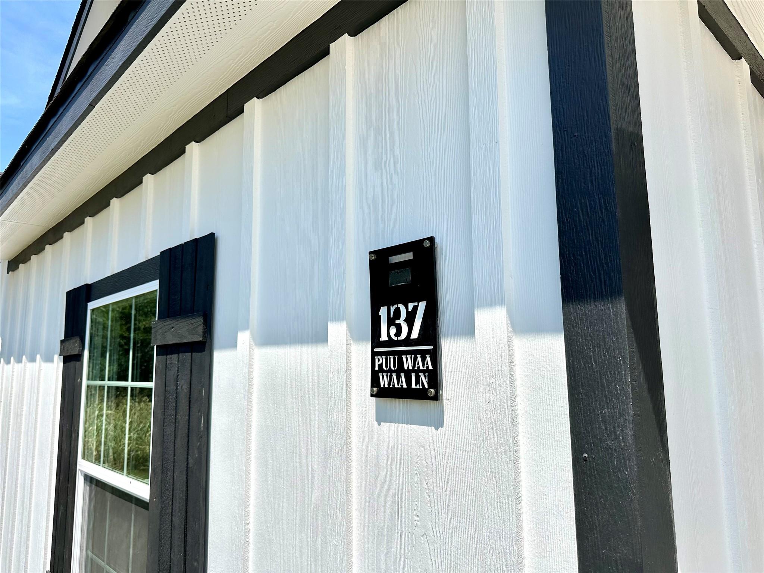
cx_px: 382
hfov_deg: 71.6
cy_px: 286
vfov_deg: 56.8
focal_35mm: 24
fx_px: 530
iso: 80
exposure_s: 1/6623
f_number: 1.78
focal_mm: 6.86
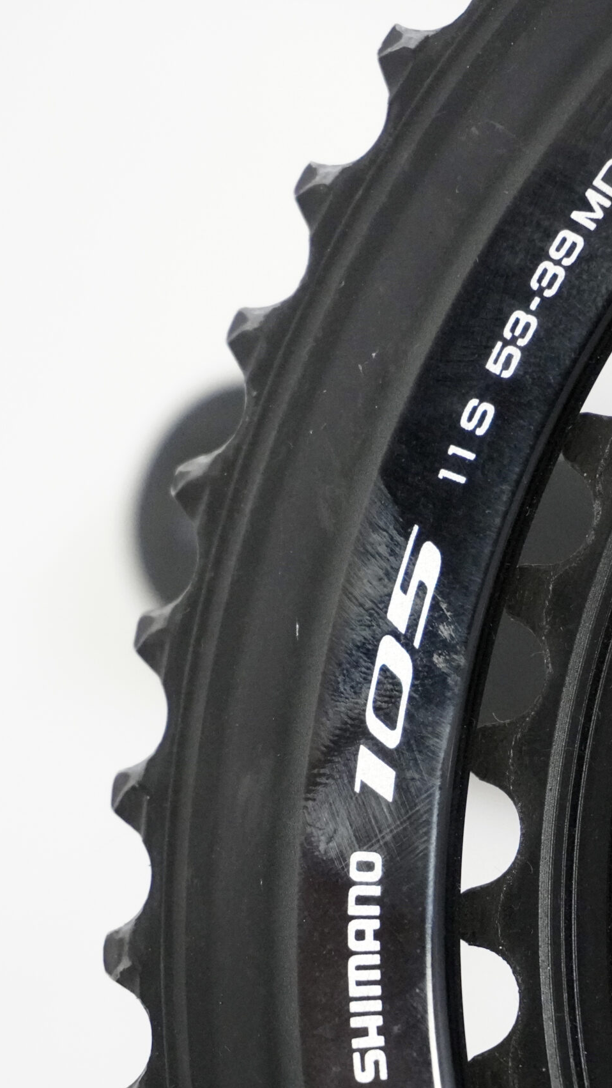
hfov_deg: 10.4
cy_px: 545
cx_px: 503
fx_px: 3339
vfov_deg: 18.5
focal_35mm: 116
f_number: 5.6
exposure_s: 1/80
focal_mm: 49
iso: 5000
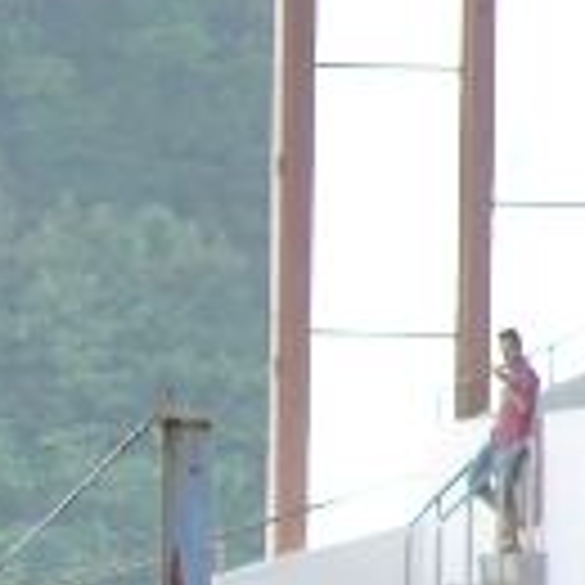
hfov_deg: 1.4
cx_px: -531
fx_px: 24015
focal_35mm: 1256
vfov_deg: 1.4
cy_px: 958
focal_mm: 47.9
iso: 50
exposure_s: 1/125
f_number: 4
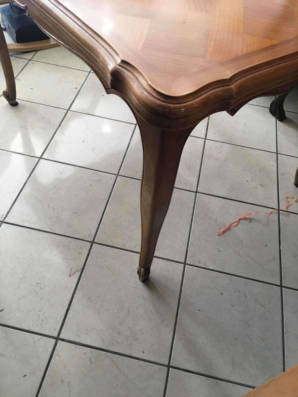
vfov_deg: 61.7
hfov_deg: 48.2
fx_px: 333
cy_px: 198
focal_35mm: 29
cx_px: 149
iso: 50
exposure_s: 1/33
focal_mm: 4.15
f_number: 2.2
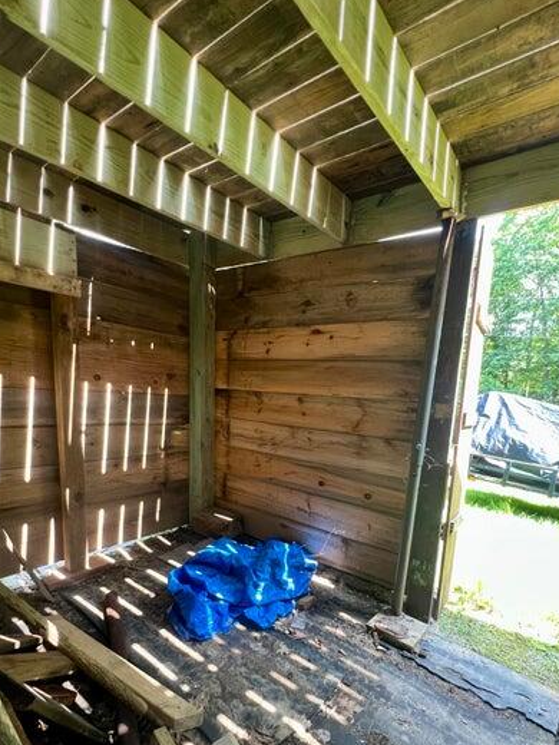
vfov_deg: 93.2
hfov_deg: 78.0
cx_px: 298
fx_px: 345
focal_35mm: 16
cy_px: 450
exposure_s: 1/68
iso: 250
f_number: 1.8
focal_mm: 1.57
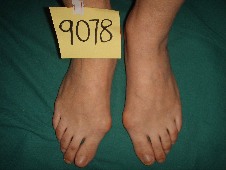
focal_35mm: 39
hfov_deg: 47.9
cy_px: 85
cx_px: 113
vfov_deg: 36.8
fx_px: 255
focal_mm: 6.6
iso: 100
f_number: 3.5
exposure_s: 1/45
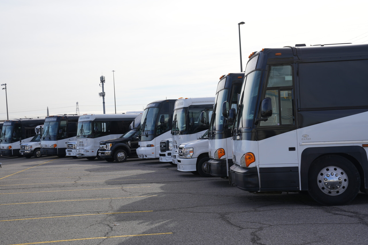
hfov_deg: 36.2
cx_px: 184
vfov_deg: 24.6
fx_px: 562
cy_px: 122
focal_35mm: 55
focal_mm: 55
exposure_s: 1/200
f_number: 9
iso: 125
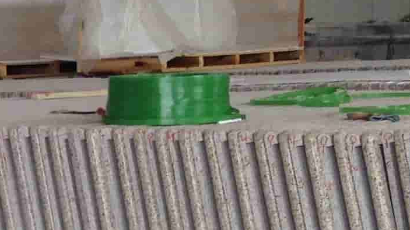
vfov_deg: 7.1
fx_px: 1815
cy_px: 418
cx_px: -263
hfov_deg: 12.1
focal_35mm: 167
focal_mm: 4.12
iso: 50
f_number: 2.4
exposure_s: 1/181
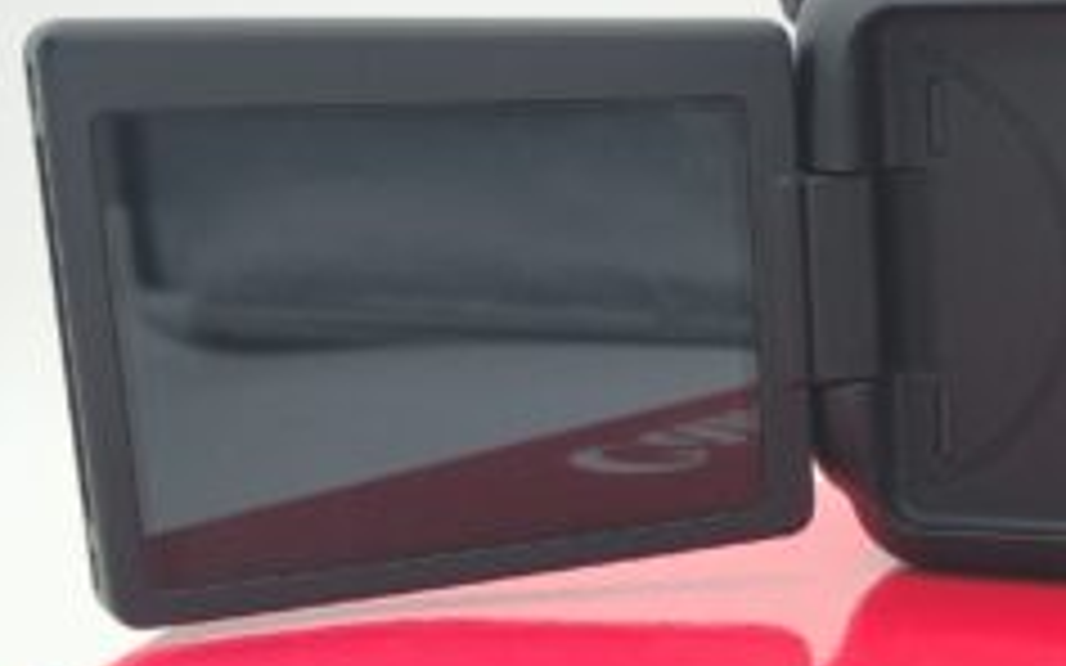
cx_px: 1106
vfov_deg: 23.5
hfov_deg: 33.3
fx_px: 1597
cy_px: 304
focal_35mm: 55
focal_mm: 5.56
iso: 100
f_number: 1.8
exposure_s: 1/295
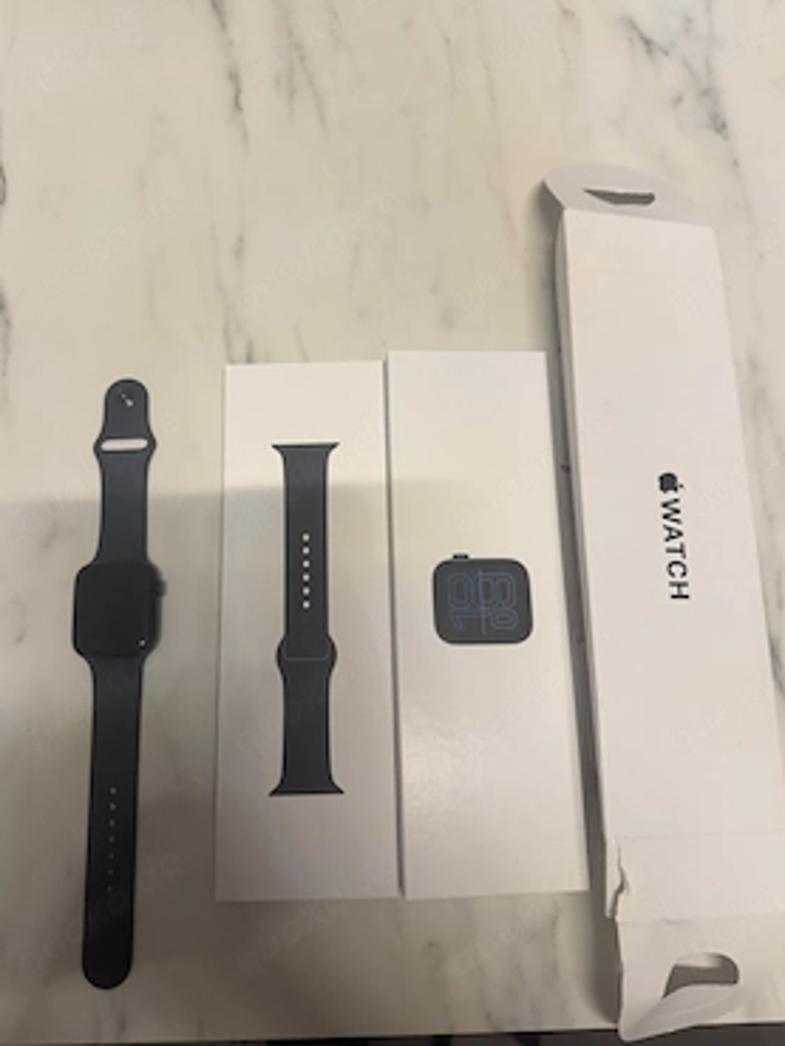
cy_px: 502
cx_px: 377
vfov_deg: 67.3
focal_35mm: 26
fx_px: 786
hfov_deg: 53.1
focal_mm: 6.76
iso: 160
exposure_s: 1/50
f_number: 1.78
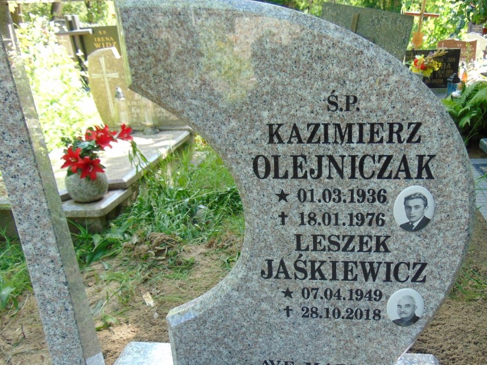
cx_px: 291
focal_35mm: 31
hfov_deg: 57.9
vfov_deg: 45.2
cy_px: 219
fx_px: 436
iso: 80
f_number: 3
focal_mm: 4.5
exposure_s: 1/80
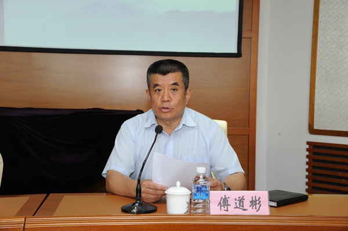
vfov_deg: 21.9
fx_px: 599
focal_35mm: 62
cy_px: 116
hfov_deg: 32.4
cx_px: 174
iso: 2000
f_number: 5
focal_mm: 62
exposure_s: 1/100
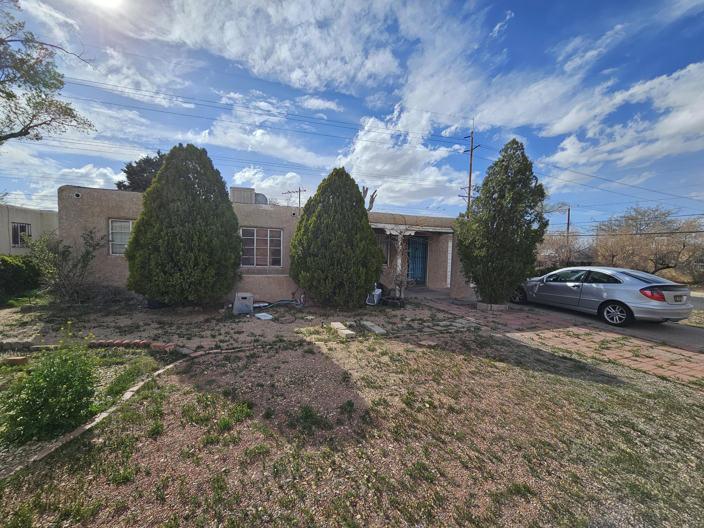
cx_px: 352
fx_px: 264
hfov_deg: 106.2
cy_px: 264
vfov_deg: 89.9
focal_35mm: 13
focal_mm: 2.2
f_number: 2.2
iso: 50
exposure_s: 1/3707
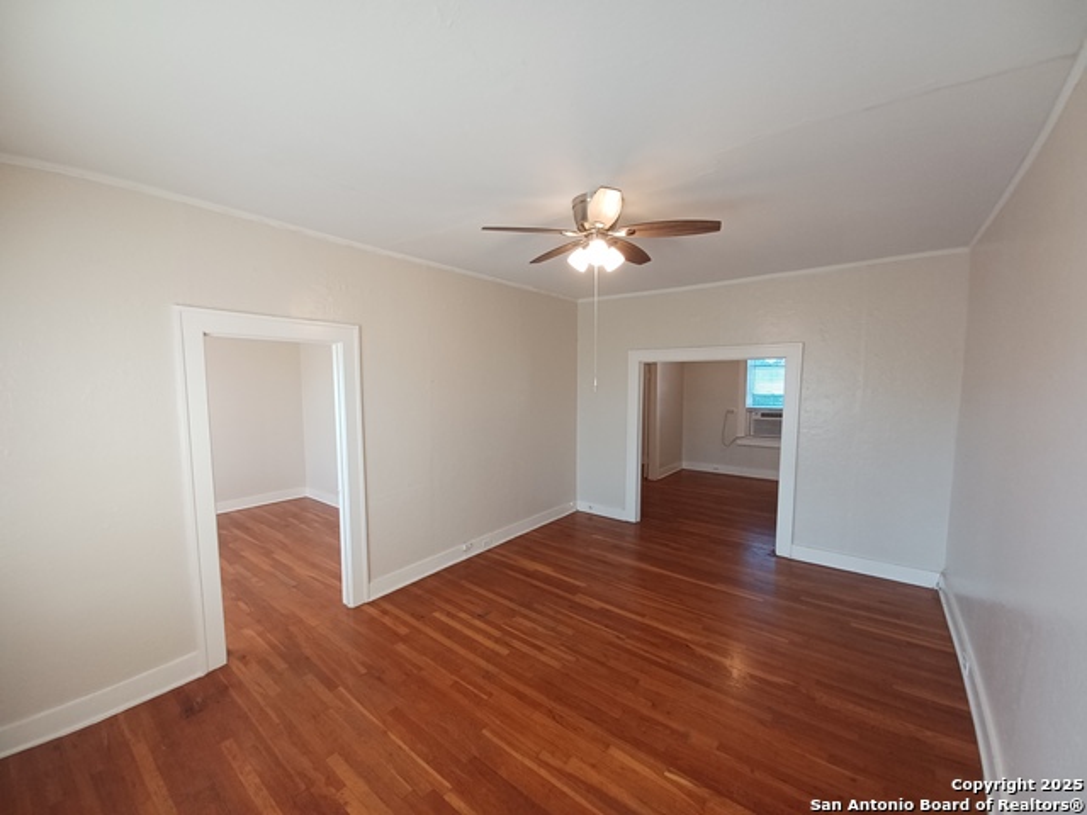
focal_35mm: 13
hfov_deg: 106.2
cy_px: 408
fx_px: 408
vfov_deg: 89.9
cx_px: 544
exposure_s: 1/60
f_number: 2.2
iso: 100
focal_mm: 1.42
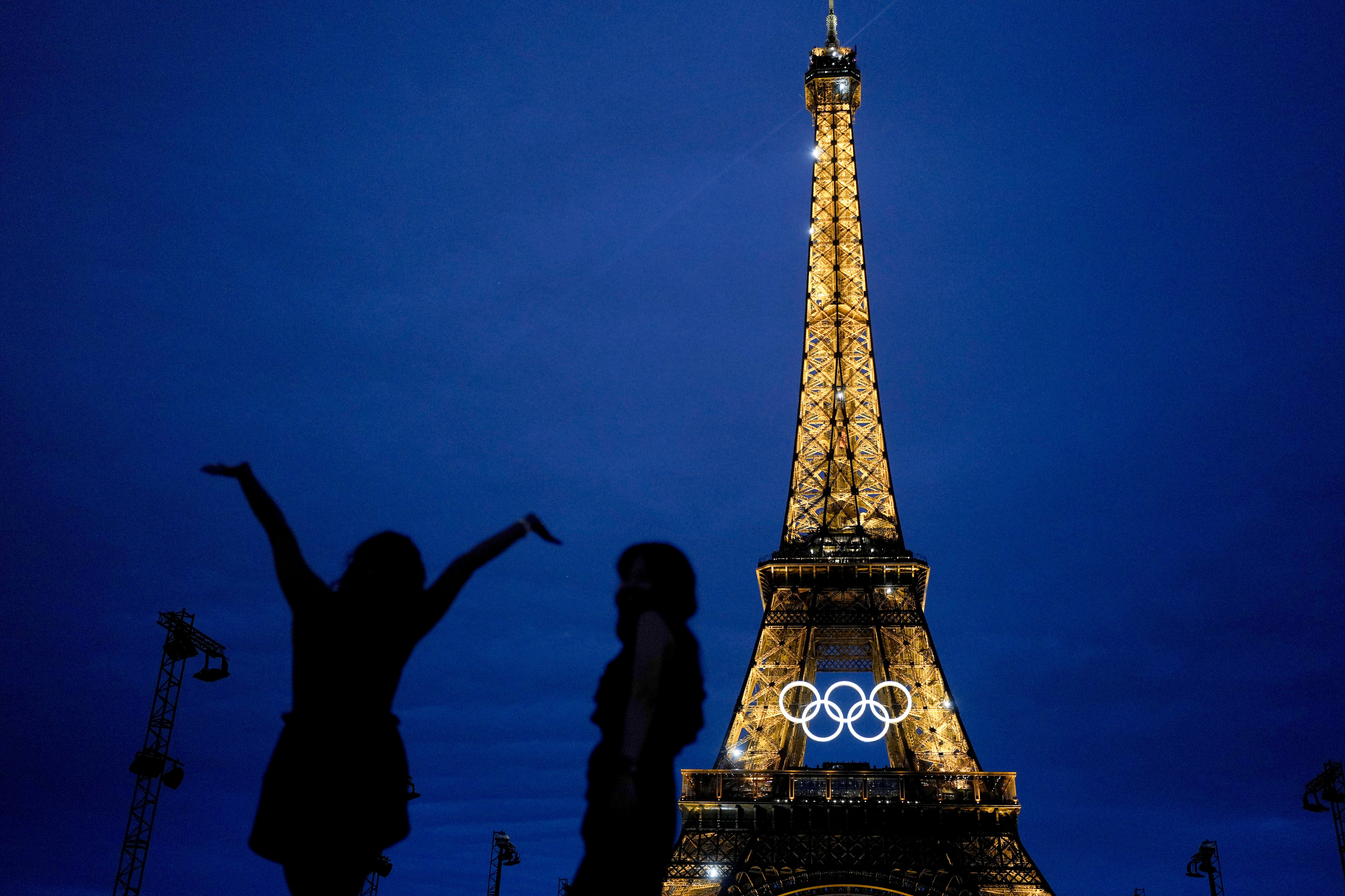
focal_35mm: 36
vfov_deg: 36.9
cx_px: 690
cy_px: 444
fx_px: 1345
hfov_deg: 53.1
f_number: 1.4
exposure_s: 1/400
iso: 1600
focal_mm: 35
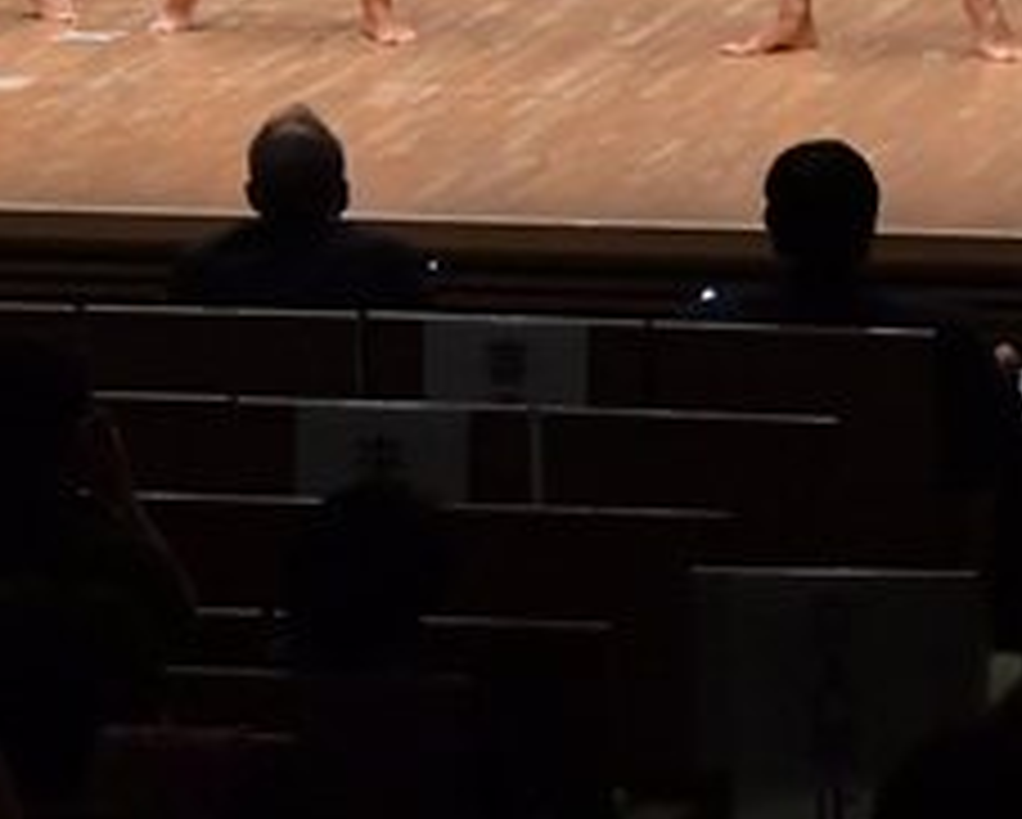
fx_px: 9385
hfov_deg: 6.2
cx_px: 290
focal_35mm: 310
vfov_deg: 5.0
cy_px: -320
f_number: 5.6
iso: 6400
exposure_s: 1/400
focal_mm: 65
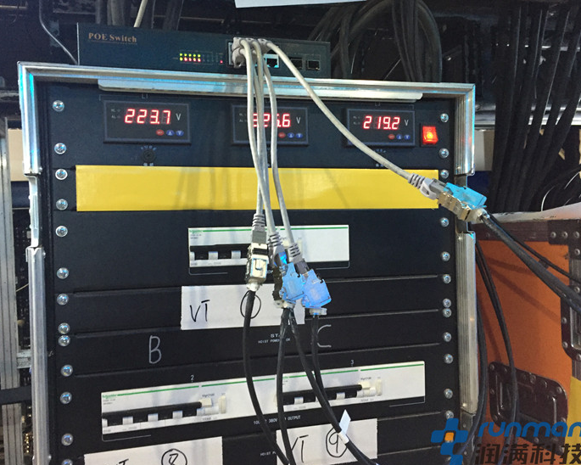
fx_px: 533
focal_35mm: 31
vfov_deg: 47.1
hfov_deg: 57.1
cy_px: 232
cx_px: 272
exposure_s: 1/20
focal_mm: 4.15
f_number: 2.2
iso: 250
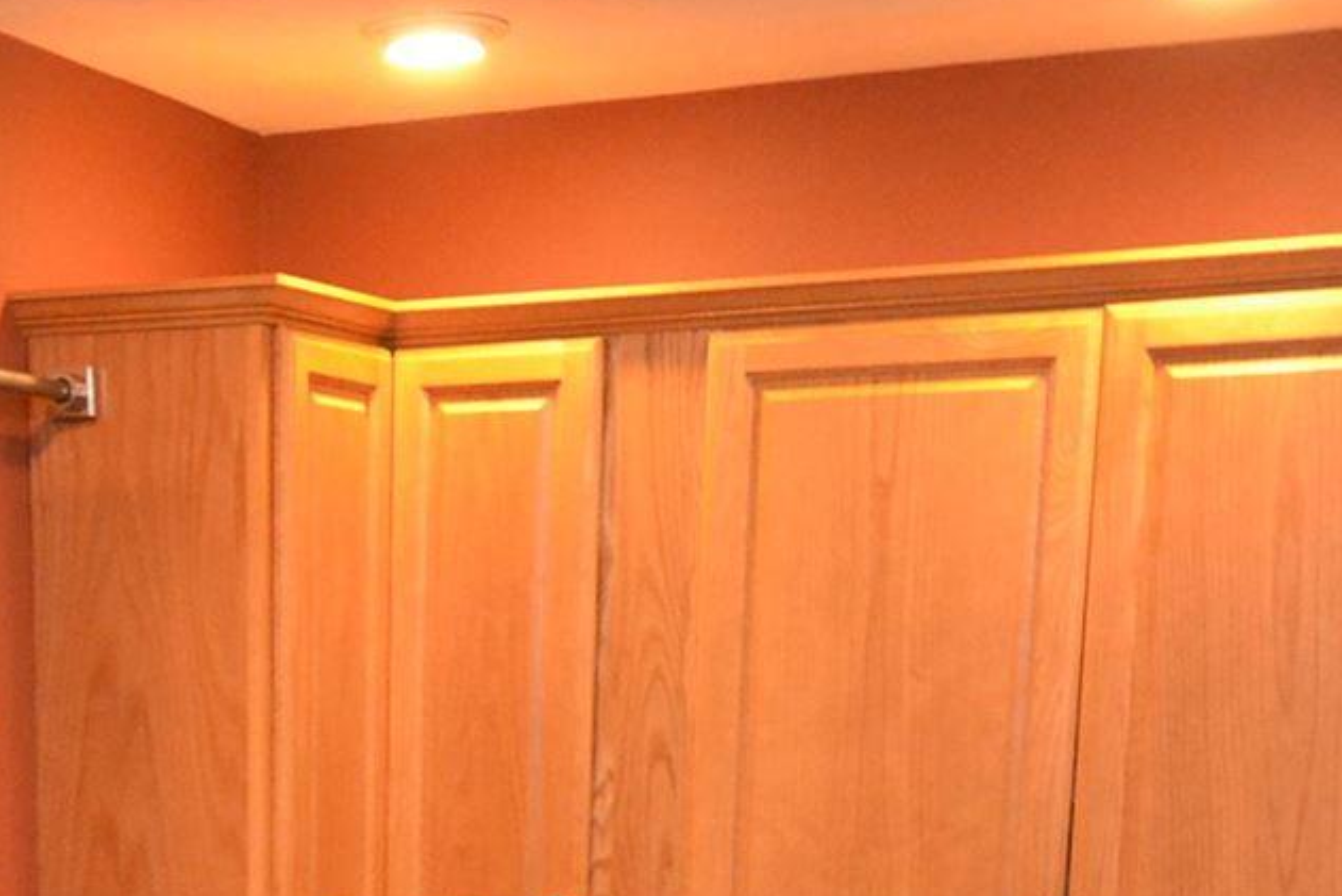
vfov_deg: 16.6
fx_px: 2722
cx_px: 253
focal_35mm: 73
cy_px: 1432
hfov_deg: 27.1
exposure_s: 1/60
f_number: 3.5
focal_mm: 10
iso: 1400
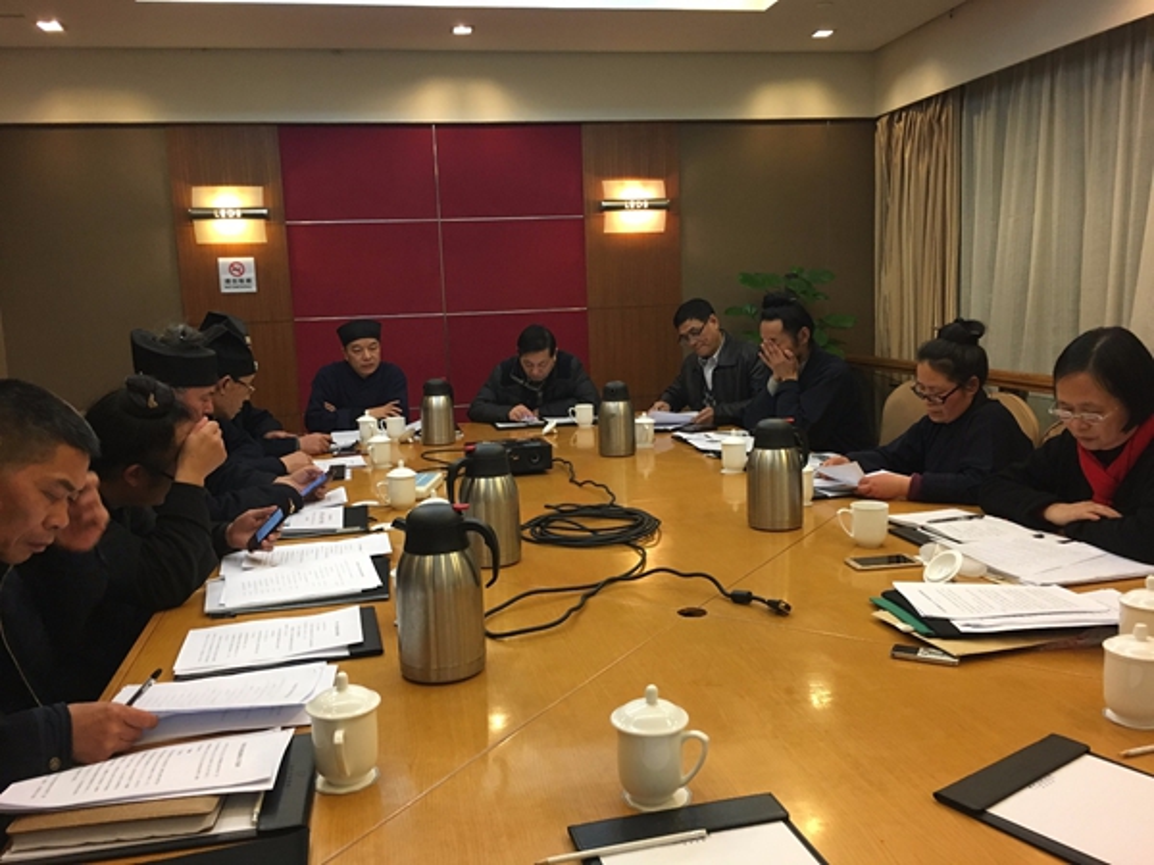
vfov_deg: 48.2
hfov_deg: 61.7
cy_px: 432
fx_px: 967
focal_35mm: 29
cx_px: 577
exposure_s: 1/33
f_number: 2.2
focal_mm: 4.15
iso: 200
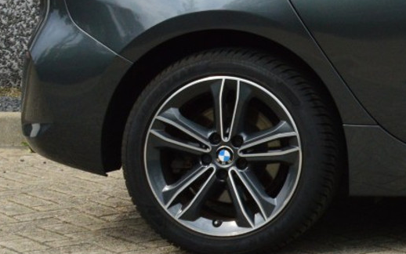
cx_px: 697
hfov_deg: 13.9
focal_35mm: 136
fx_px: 1505
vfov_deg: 9.6
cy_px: -22
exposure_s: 1/640
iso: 800
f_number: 11
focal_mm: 24
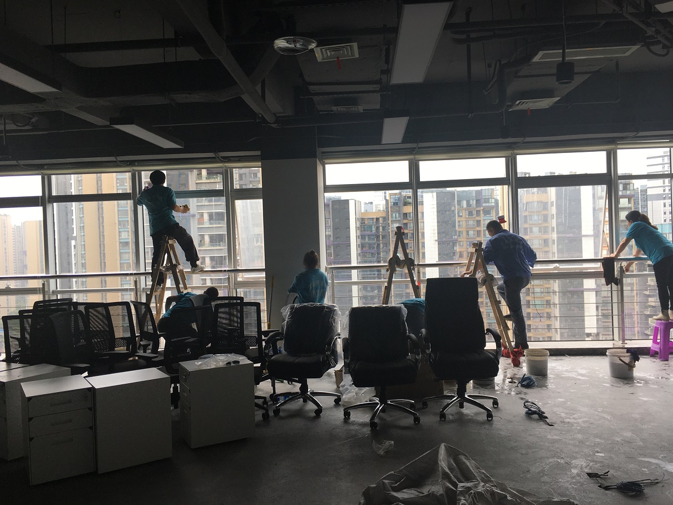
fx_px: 564
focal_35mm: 29
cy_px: 252
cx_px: 336
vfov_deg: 48.2
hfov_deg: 61.6
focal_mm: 4.15
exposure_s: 1/100
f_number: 2.2
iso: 25
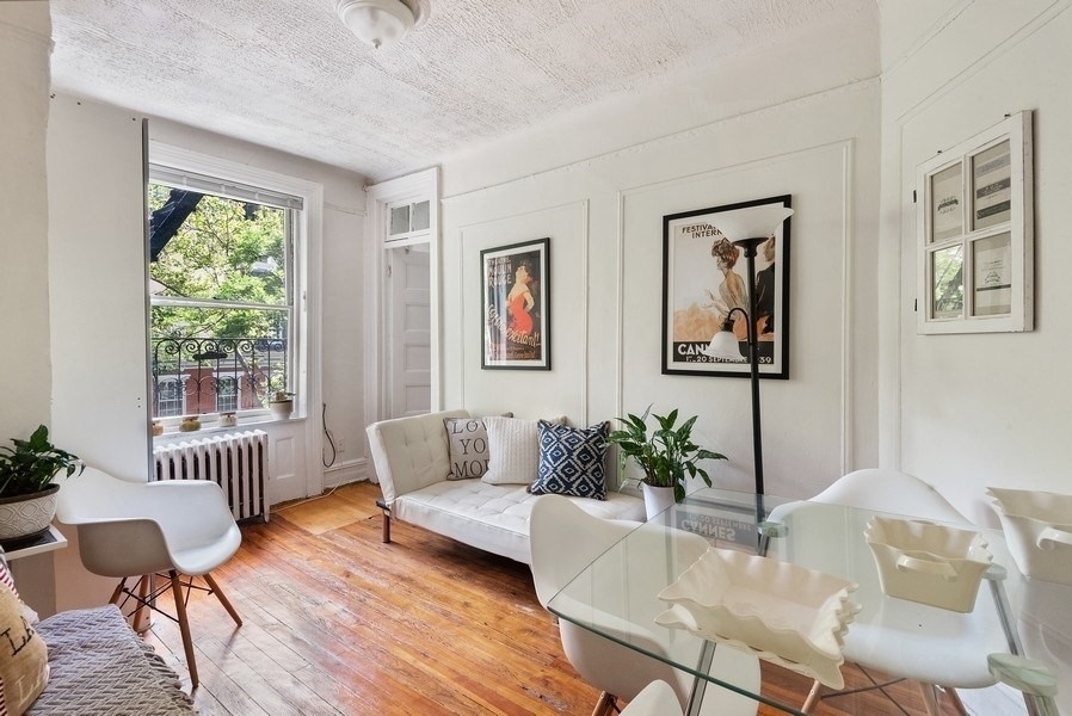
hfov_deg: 96.7
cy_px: 358
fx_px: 477
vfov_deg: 73.8
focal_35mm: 16
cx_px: 536
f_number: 11
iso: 3200
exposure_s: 1/15
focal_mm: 16
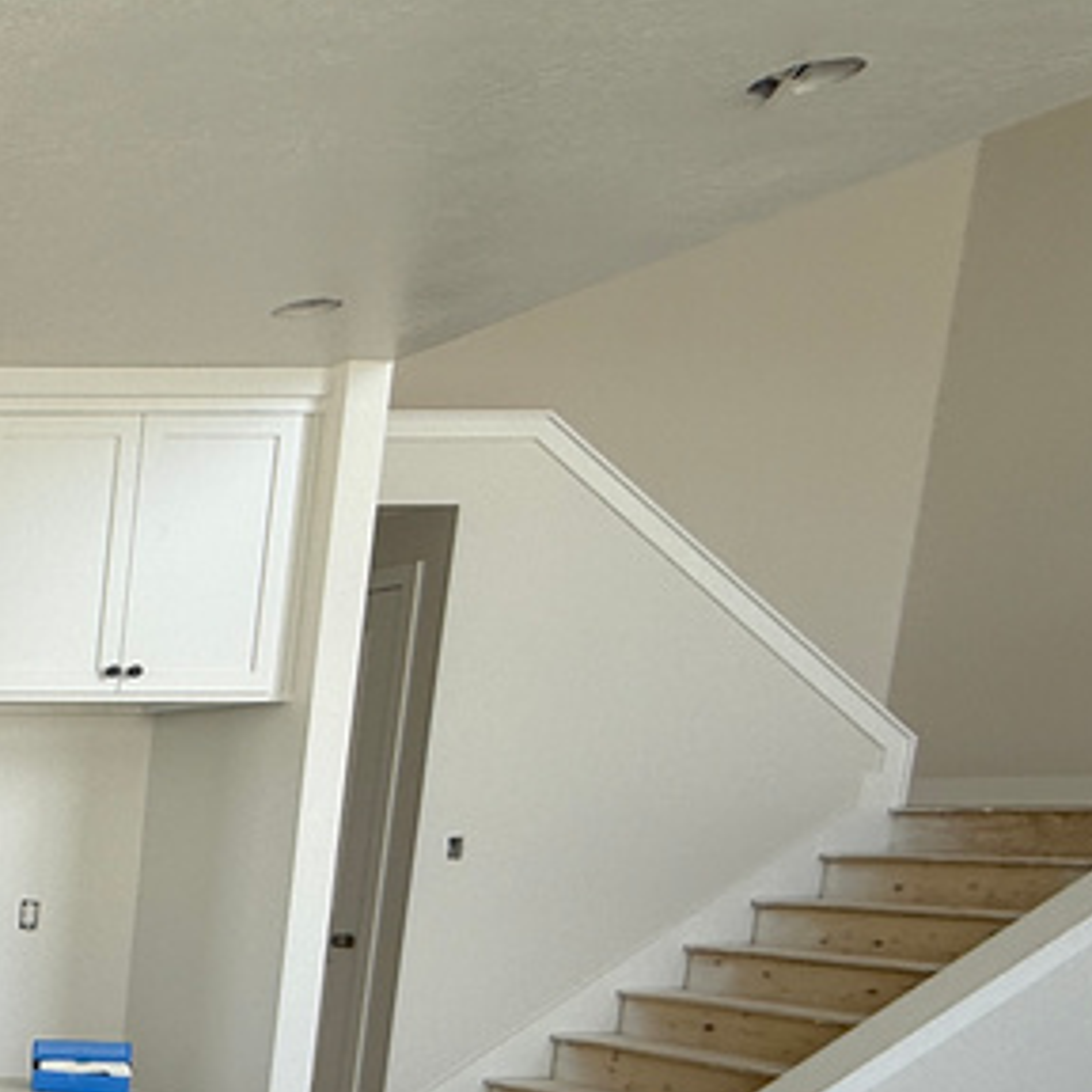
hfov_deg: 23.8
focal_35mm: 44
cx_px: -766
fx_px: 1570
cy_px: 1050
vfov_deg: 35.3
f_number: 2.2
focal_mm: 2.22
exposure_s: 1/152
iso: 50
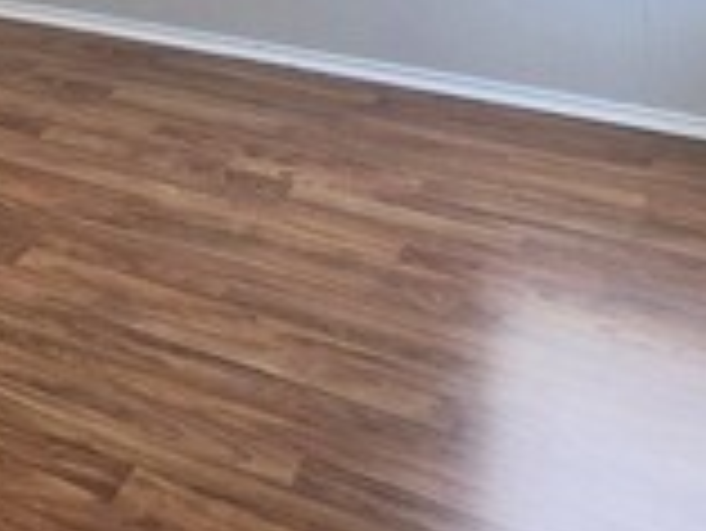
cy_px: -302
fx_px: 1082
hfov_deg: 28.5
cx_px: -247
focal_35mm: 53
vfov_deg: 22.0
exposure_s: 1/120
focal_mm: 2.2
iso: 80
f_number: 2.2
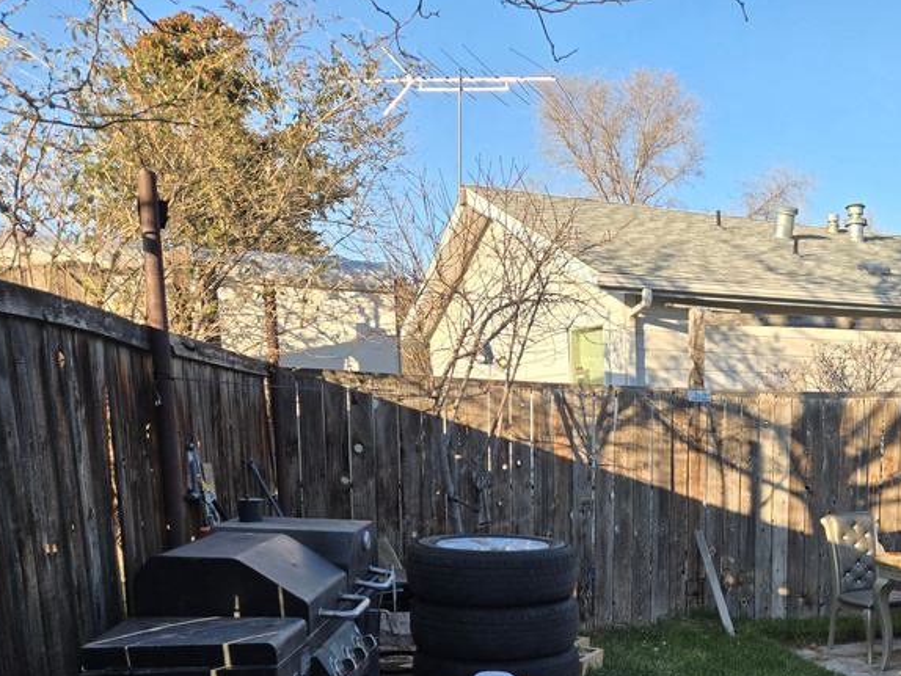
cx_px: 780
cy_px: 594
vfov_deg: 33.5
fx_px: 1068
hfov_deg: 42.6
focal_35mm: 41
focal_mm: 5.4
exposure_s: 1/1751
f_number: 1.8
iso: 80
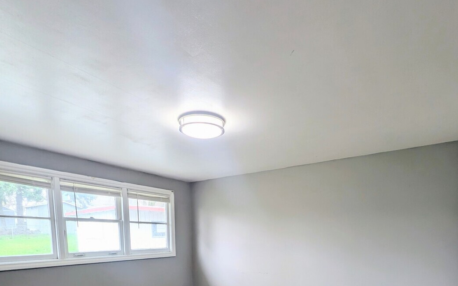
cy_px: 268
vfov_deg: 52.9
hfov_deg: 88.0
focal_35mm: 19
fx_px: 237
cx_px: 231
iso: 52
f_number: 2.2
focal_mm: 1.95
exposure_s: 1/60
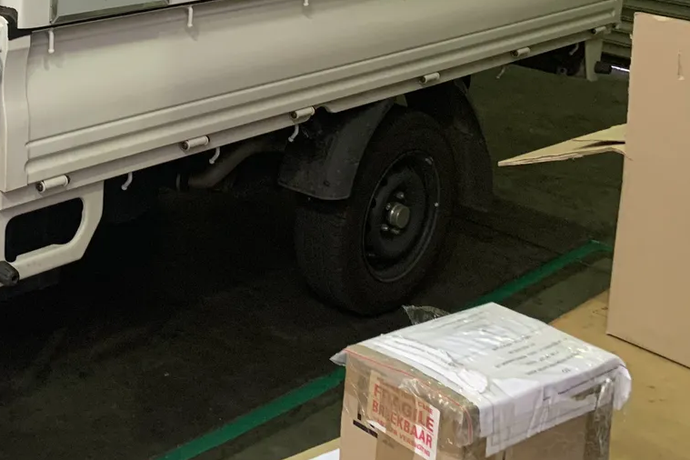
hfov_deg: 32.8
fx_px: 1092
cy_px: -45
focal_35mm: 57
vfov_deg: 22.4
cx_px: 37
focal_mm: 4.25
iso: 125
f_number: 1.8
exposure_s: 1/50
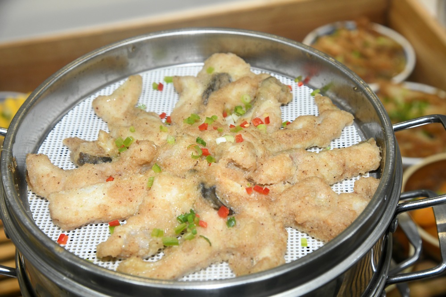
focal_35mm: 75
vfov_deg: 18.2
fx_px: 929
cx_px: 223
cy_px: 148
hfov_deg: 27.0
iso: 2000
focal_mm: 75
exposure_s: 1/100
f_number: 9
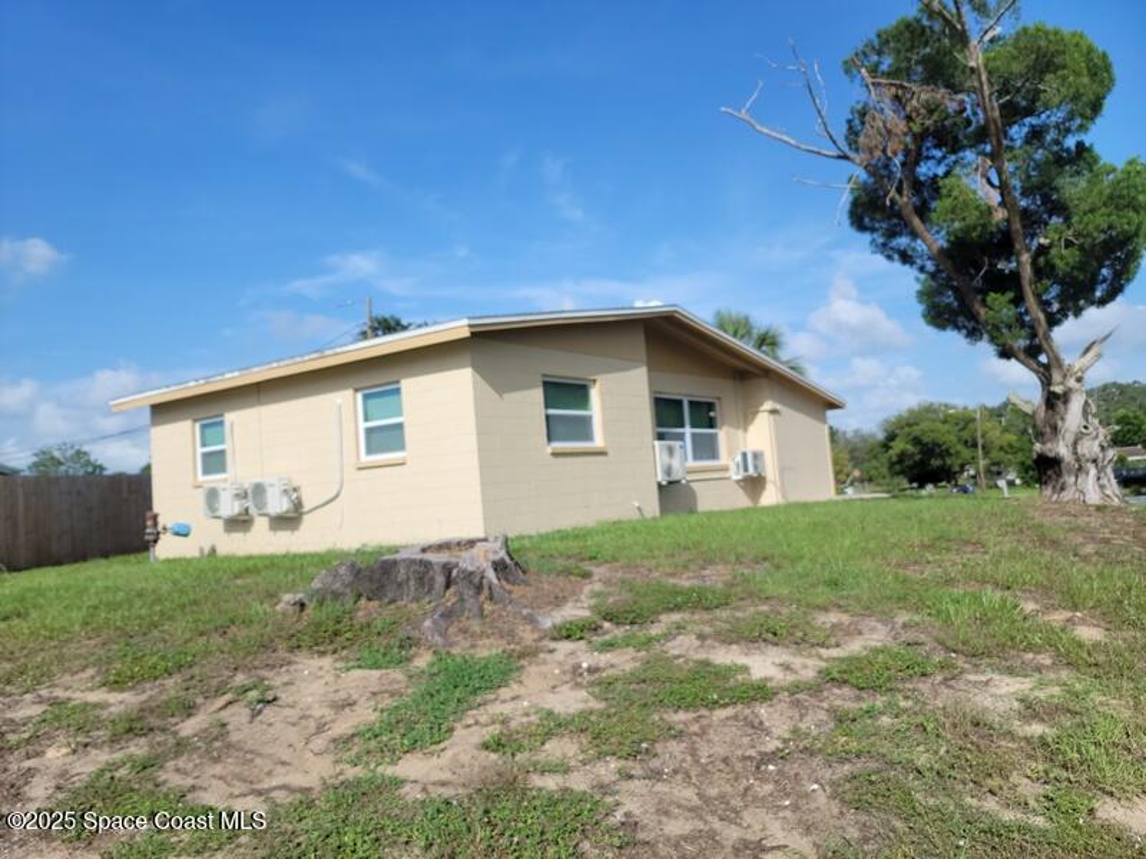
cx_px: 573
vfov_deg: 54.9
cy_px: 430
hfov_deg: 69.4
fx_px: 828
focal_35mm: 25
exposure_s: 1/1002
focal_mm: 7
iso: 20
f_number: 1.8
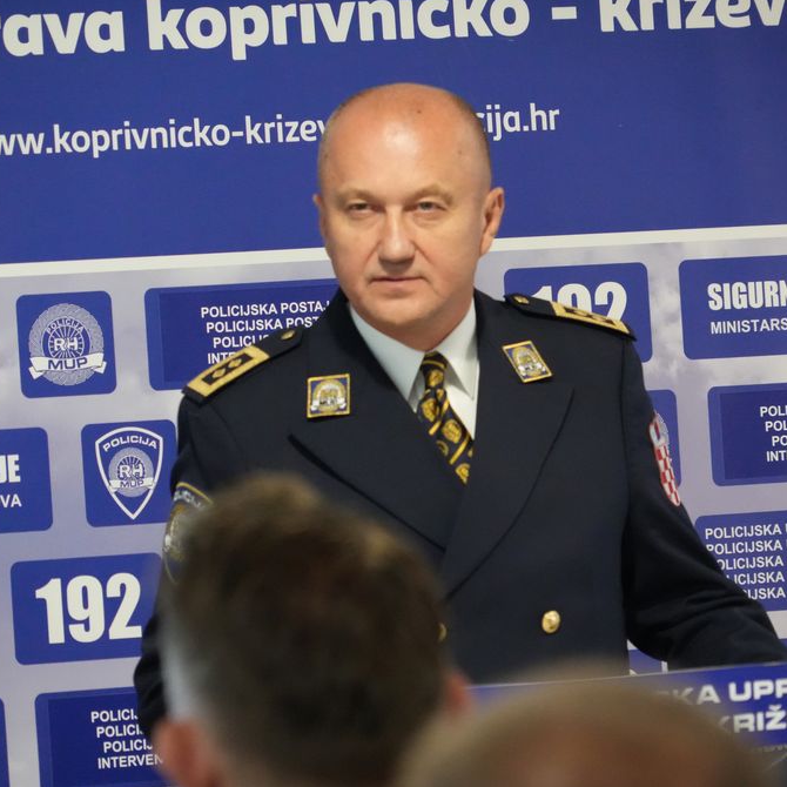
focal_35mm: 312
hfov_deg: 5.6
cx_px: 415
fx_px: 8025
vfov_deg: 5.6
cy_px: 392
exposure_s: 1/80
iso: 12800
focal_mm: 240
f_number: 7.1
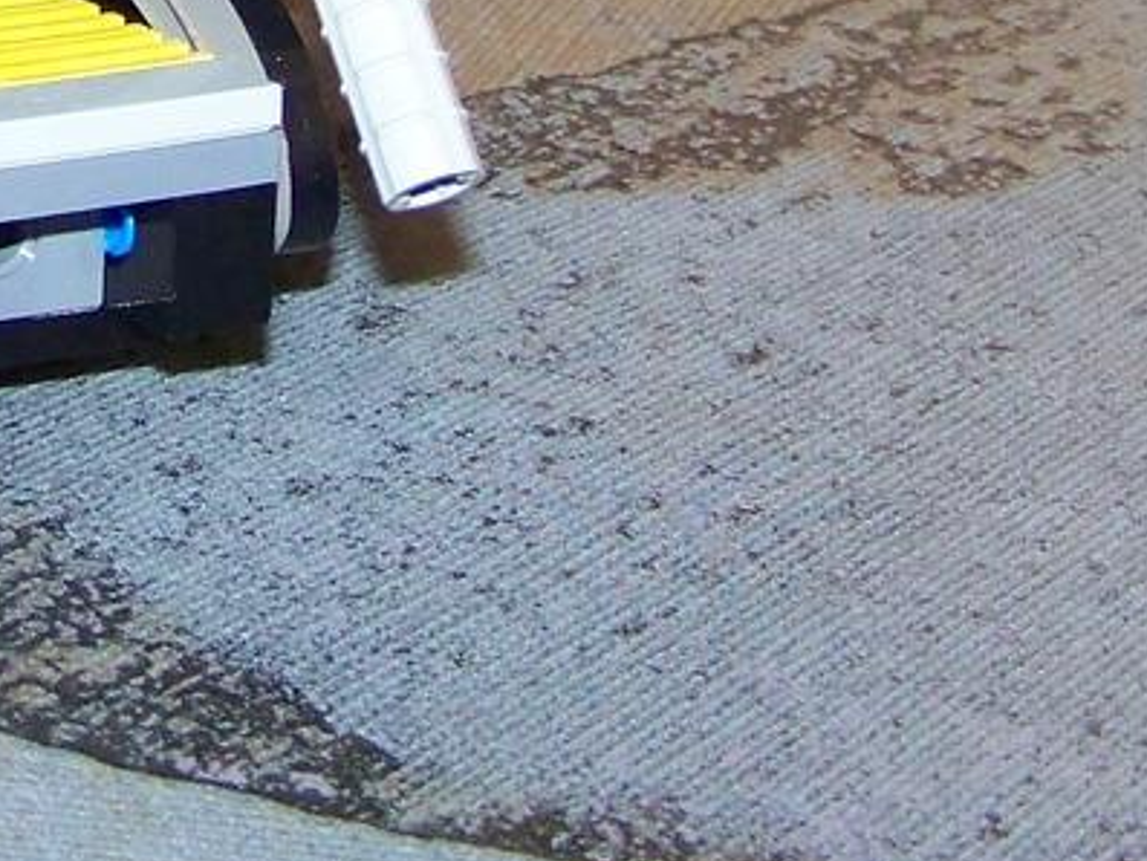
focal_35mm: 147
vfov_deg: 9.8
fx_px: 4872
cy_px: -483
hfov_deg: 13.2
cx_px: -124
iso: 200
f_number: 2.8
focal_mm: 6.3
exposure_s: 1/30
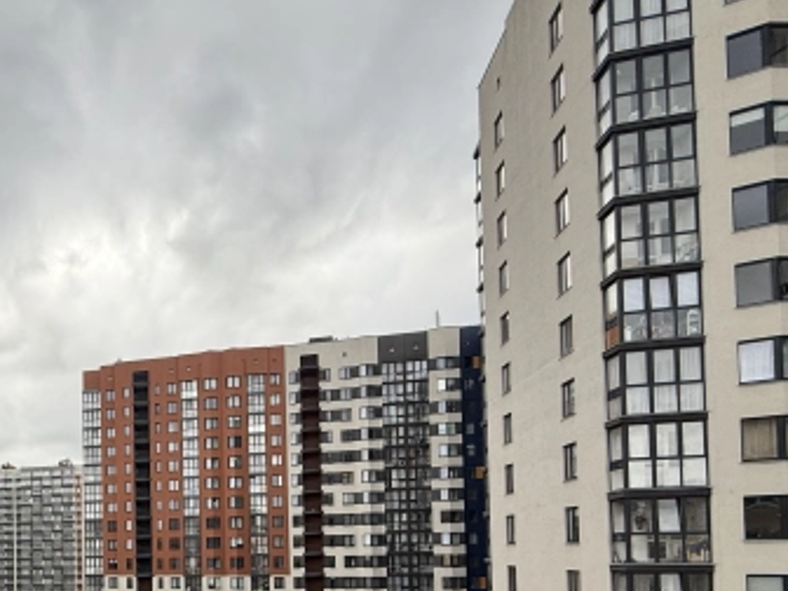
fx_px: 592
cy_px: 539
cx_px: 110
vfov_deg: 47.3
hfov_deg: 59.4
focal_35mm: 26
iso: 64
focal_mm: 2.22
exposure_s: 1/312
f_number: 2.2
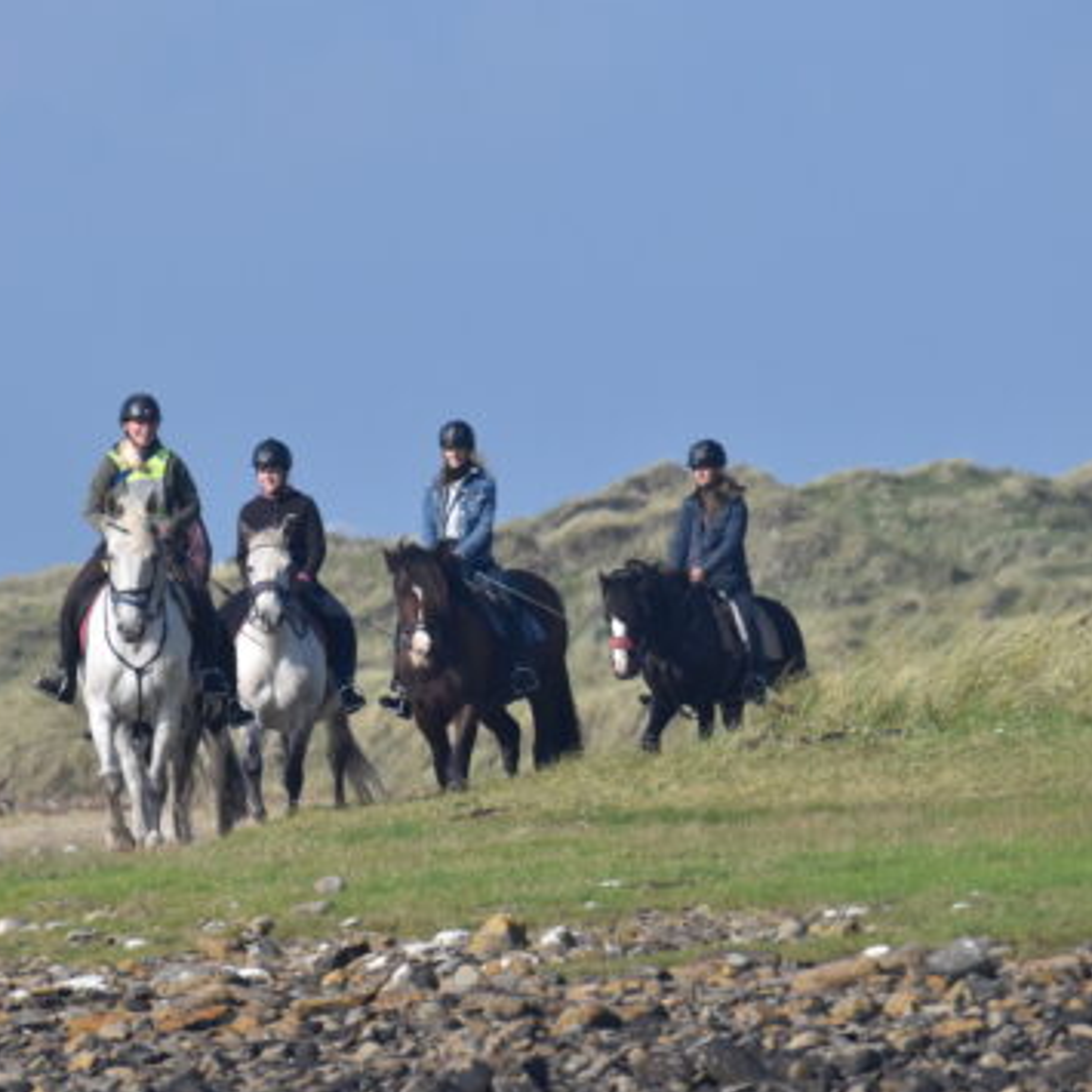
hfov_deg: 2.7
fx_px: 23092
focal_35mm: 647
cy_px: 606
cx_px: 301
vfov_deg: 2.7
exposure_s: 1/2000
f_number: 9
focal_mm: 300
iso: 800
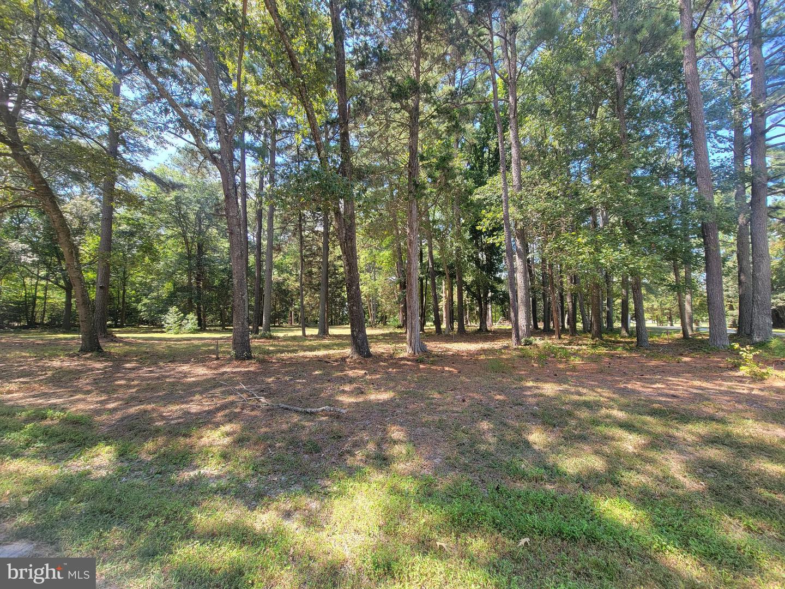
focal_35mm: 13
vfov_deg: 89.9
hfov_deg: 106.2
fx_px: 295
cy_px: 294
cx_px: 392
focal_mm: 2.2
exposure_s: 1/169
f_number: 2.2
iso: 50
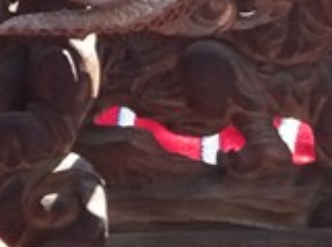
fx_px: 6058
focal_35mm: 633
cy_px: -276
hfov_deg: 3.1
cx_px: -151
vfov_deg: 2.3
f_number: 5.6
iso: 250
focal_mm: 21.66
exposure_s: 1/160
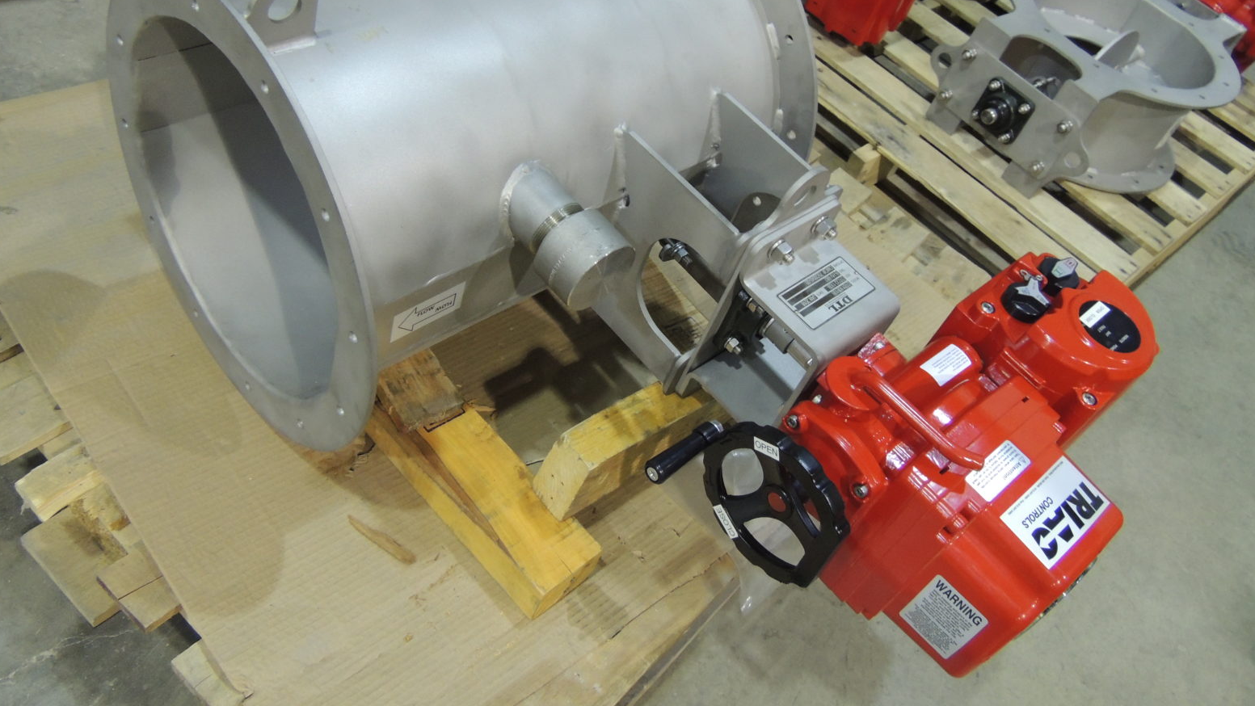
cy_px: 250
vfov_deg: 35.4
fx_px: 1098
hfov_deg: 59.5
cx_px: 623
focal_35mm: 33
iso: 400
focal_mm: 5.3
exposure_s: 1/13
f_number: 3.1
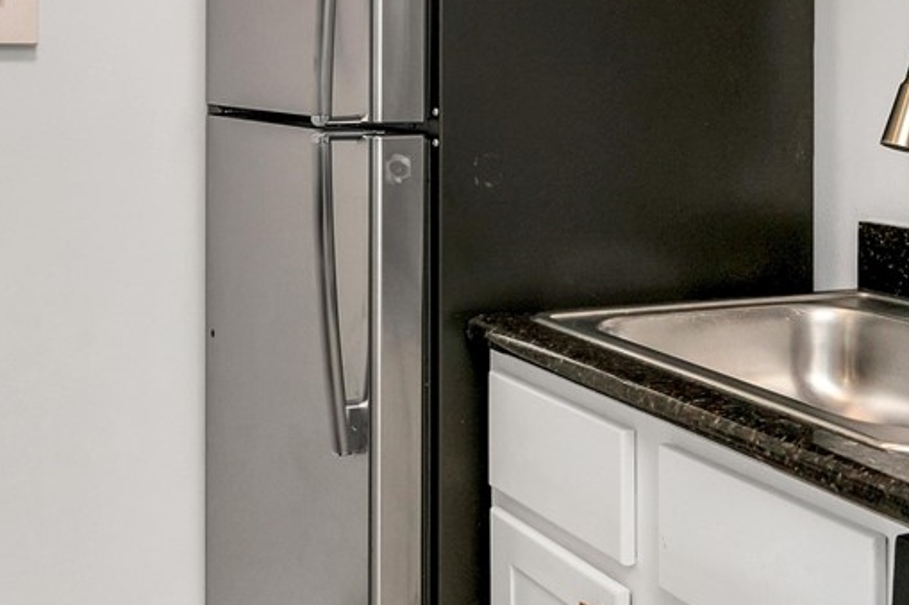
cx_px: 246
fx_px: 1262
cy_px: 104
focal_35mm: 50
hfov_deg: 38.7
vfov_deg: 26.4
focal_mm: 15
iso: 1000
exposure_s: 1/10
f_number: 6.7
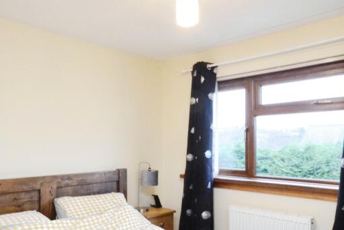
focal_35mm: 30
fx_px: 287
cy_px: 142
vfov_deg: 43.4
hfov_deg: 61.8
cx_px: 157
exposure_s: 1/30
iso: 3200
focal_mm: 10
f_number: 9
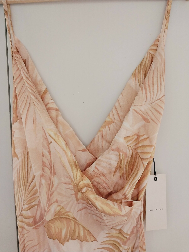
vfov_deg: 67.3
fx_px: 189
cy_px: 126
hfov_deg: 53.1
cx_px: 94
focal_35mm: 26
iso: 320
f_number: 1.8
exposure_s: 1/60
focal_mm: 4
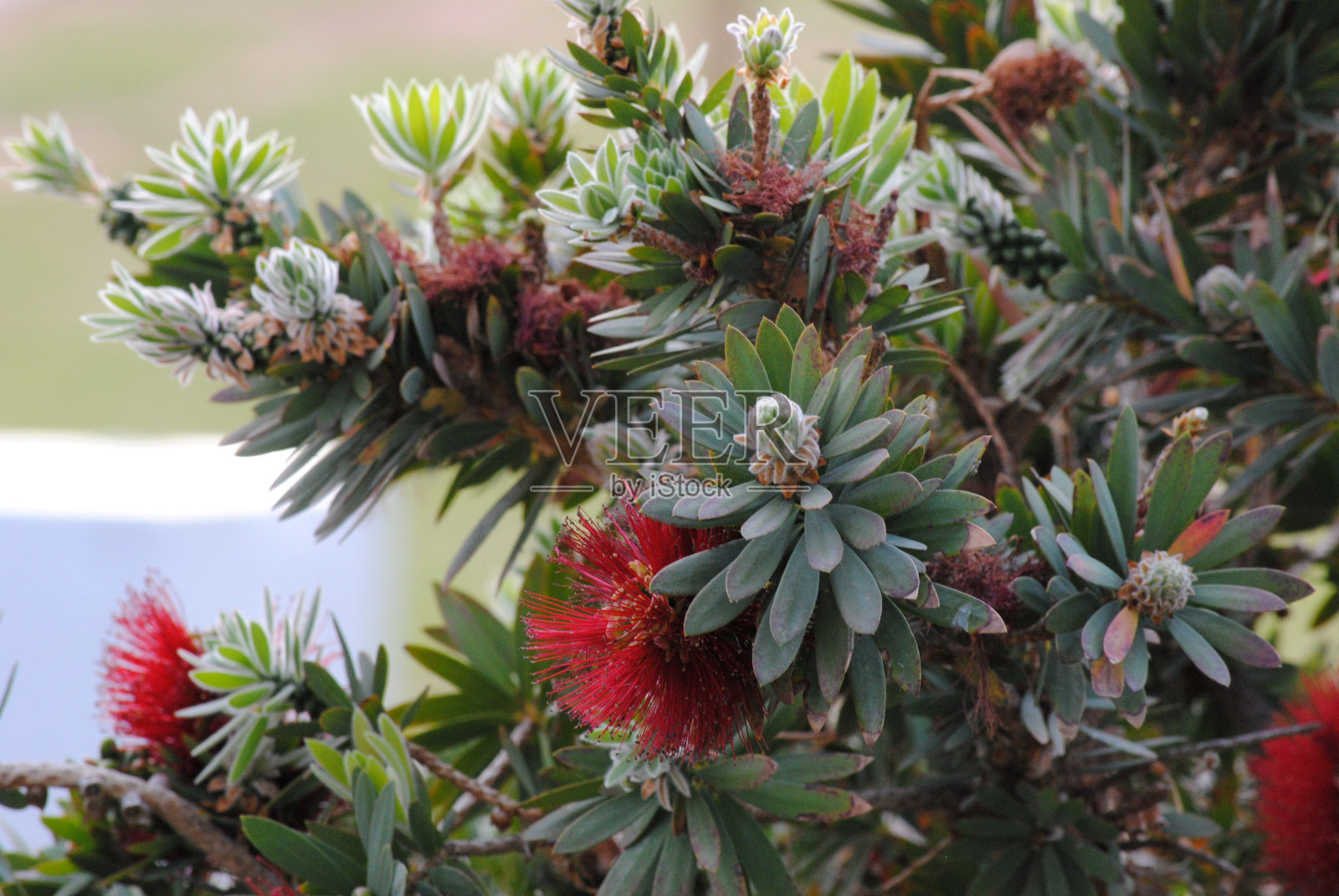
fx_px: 11171
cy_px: 448
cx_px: 670
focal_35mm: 300
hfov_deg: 6.9
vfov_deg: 4.6
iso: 720
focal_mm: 200
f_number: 14
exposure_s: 1/30
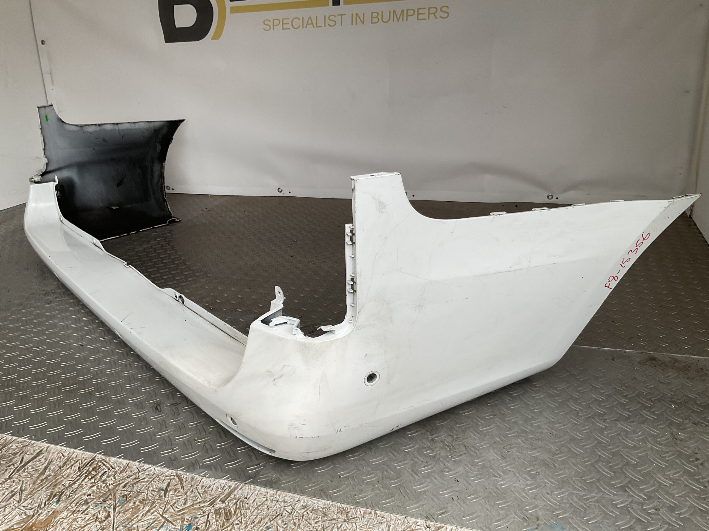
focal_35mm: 29
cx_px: 354
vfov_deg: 48.2
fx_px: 594
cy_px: 266
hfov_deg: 61.7
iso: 32
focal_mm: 3
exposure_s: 1/100
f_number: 1.8
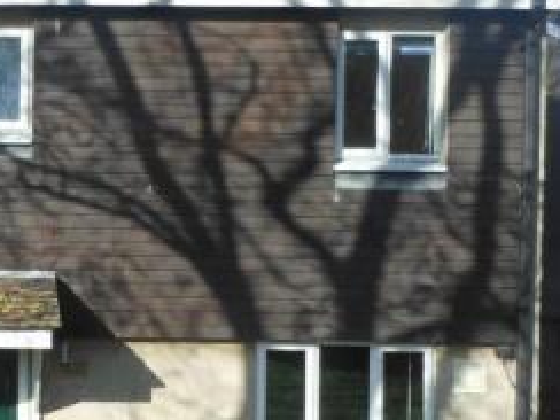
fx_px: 1084
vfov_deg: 21.8
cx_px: -8
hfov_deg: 27.2
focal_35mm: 67
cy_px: 300
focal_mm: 5
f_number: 3.7
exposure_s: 1/500
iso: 80
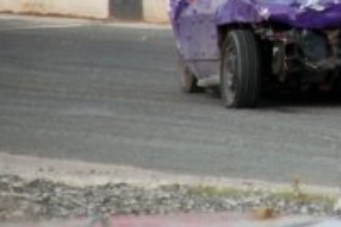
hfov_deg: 2.8
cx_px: 509
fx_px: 7024
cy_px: -108
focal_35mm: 742
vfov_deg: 1.9
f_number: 6
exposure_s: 1/640
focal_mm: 155
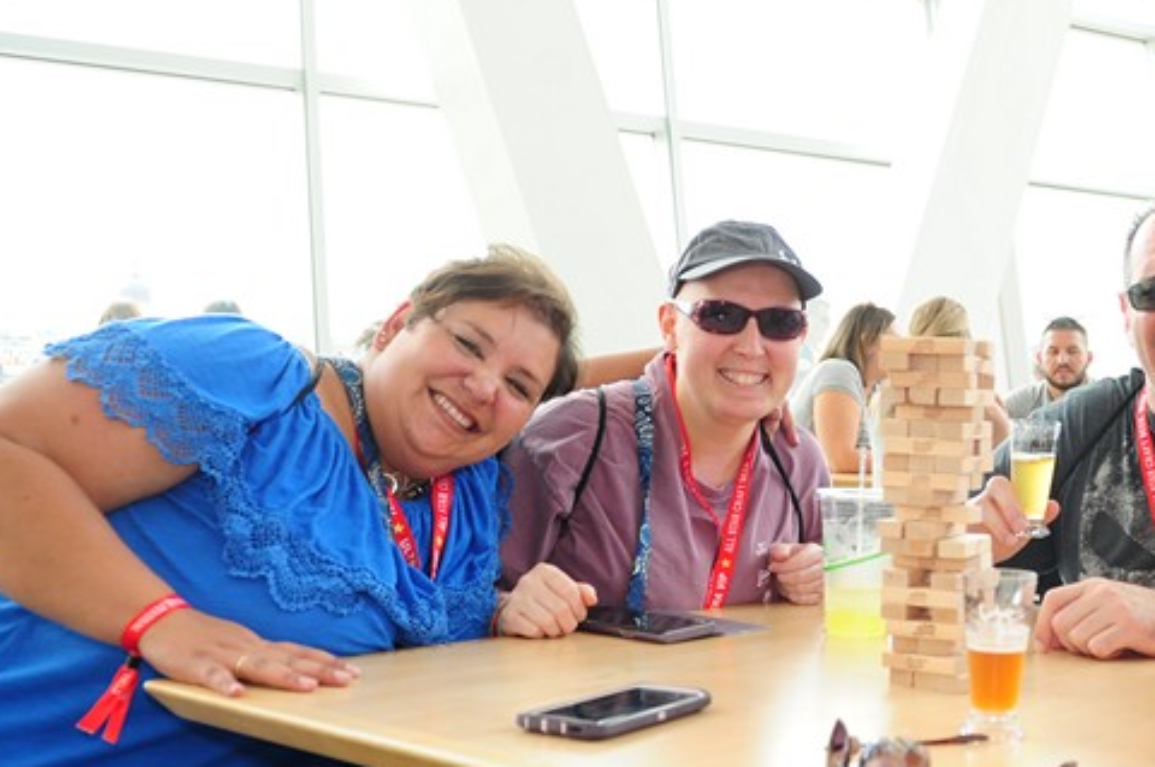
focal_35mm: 50
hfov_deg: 37.7
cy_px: 494
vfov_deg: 26.8
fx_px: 1603
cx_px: 975
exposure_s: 1/200
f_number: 3.5
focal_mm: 24
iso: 320
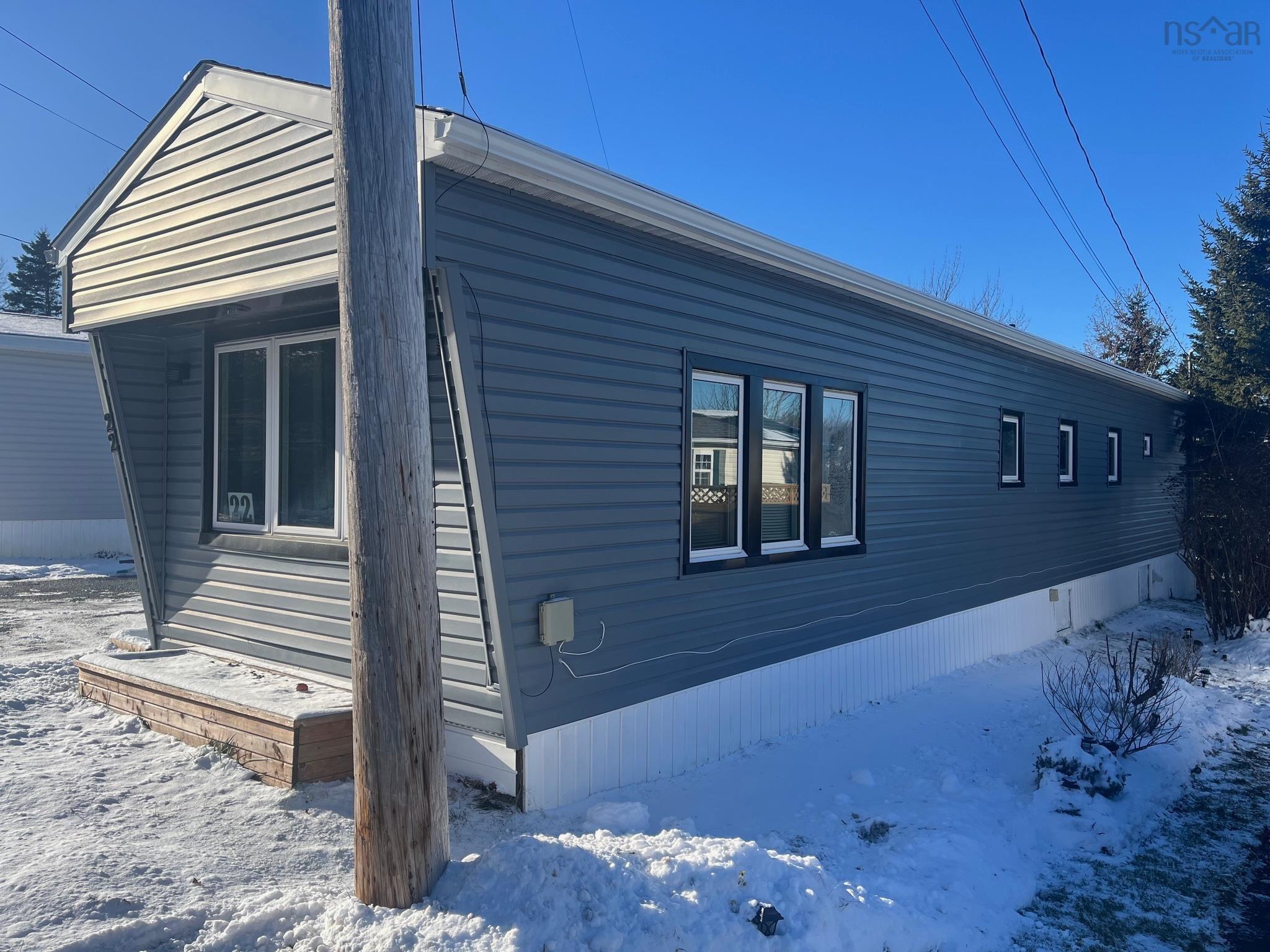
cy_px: 476
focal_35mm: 26
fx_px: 954
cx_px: 635
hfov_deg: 67.3
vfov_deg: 53.1
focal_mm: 5.1
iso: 50
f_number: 1.6
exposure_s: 1/2688
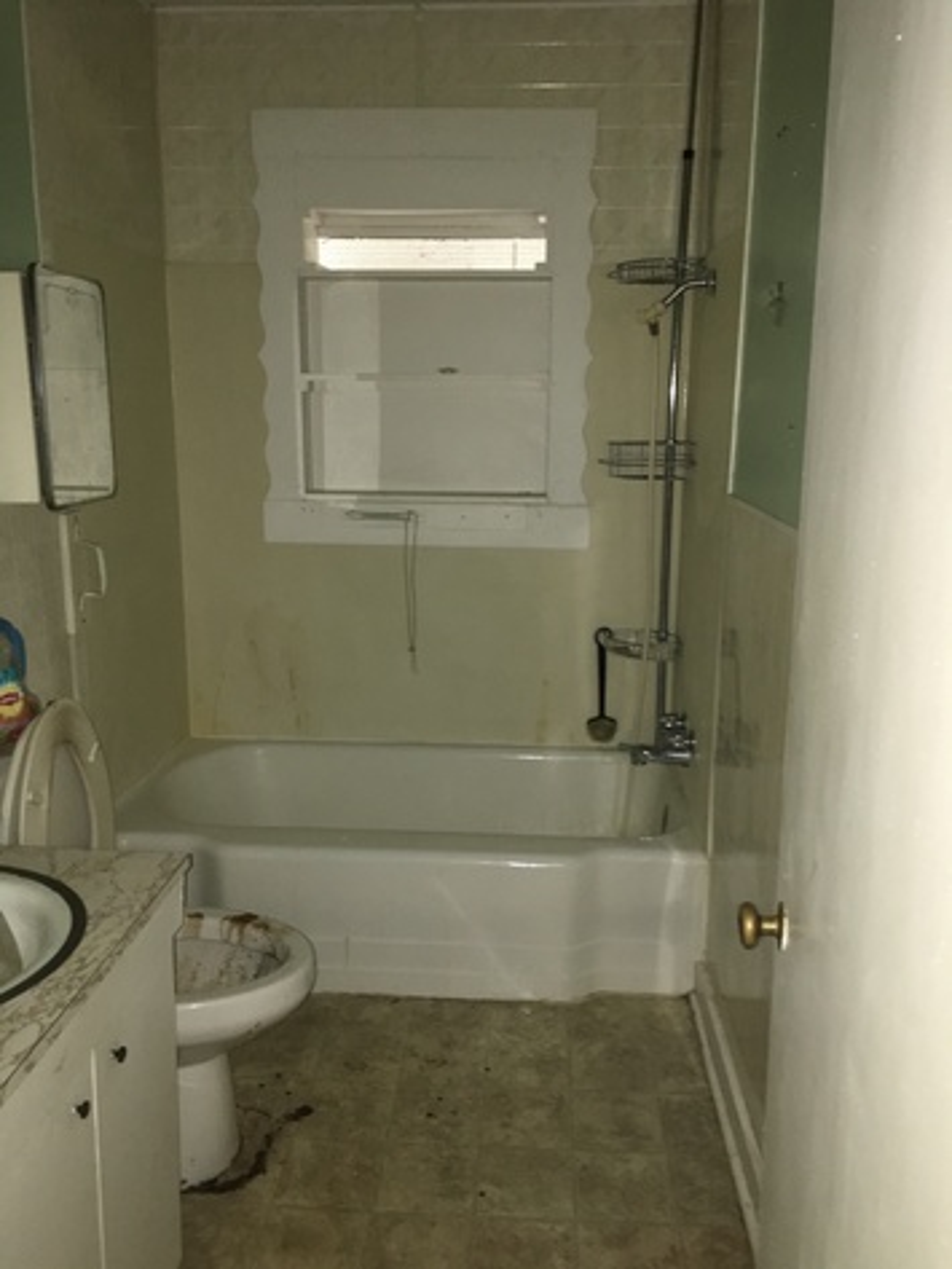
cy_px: 634
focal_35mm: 29
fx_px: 1063
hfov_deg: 48.2
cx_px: 476
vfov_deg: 61.6
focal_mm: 4.15
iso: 125
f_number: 2.2
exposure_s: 1/16
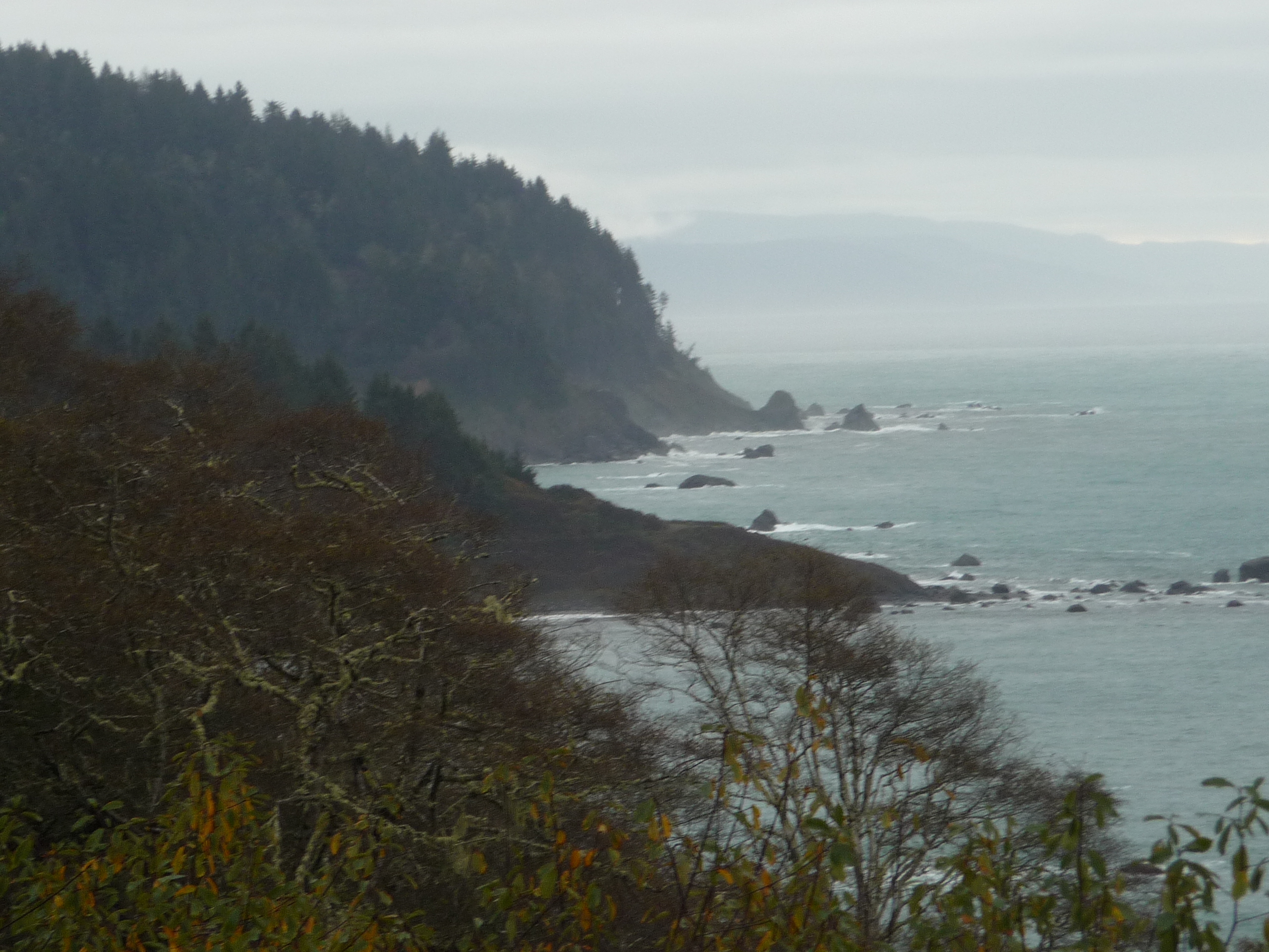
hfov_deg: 8.6
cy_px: 476
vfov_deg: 6.4
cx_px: 634
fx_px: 8468
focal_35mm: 231
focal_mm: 29.1
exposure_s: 1/200
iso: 100
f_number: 4.8
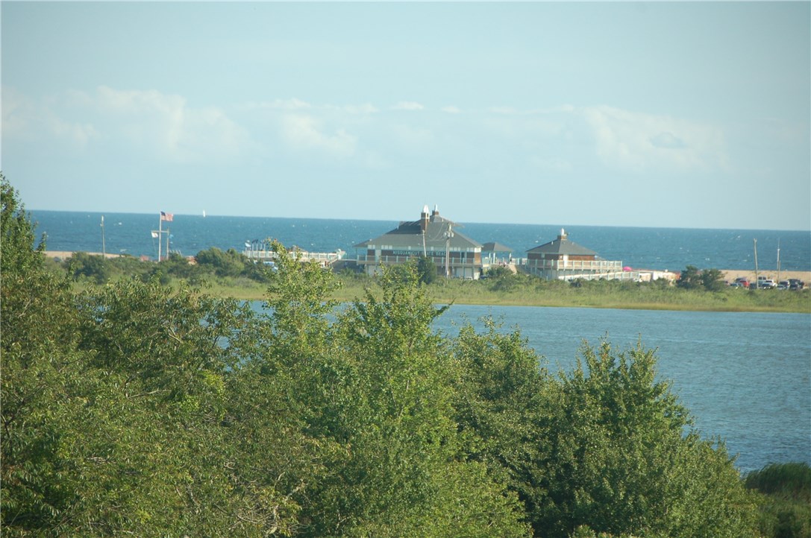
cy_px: 269
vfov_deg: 6.1
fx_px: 5063
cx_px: 406
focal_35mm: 225
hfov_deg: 9.2
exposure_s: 1/640
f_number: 5.6
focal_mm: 150
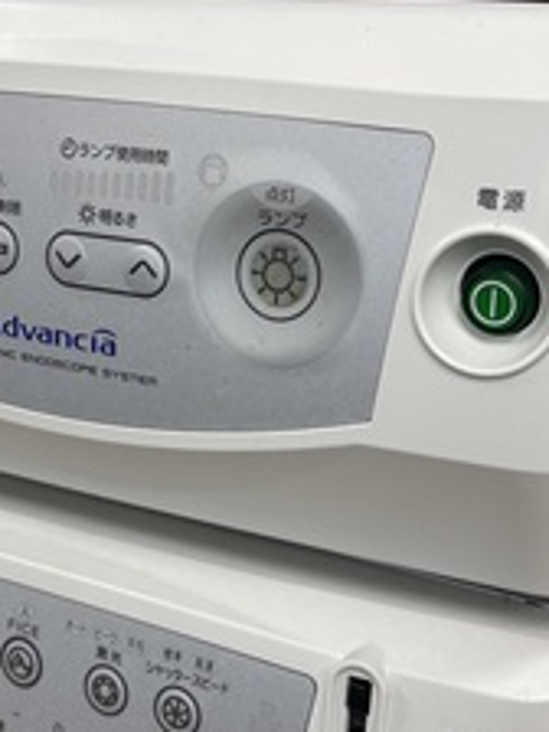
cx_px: 222
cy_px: 373
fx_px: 1311
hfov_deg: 23.6
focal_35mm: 62
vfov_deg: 31.2
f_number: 1.6
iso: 125
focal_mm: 5.96
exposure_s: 1/120
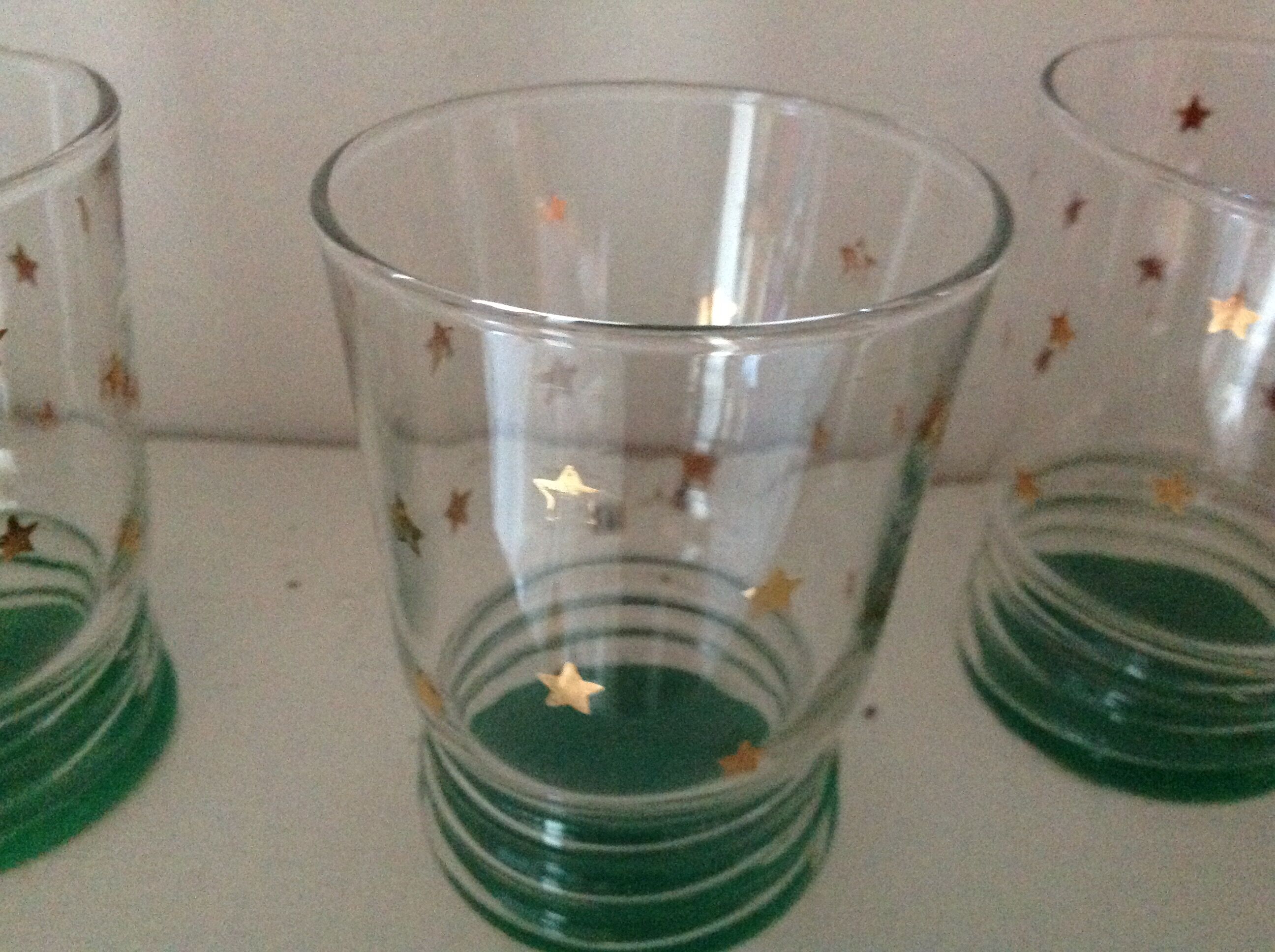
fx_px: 1287
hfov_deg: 52.7
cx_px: 638
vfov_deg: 40.6
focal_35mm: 35
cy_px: 476
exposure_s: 1/15
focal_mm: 4.28
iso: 800
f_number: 2.4
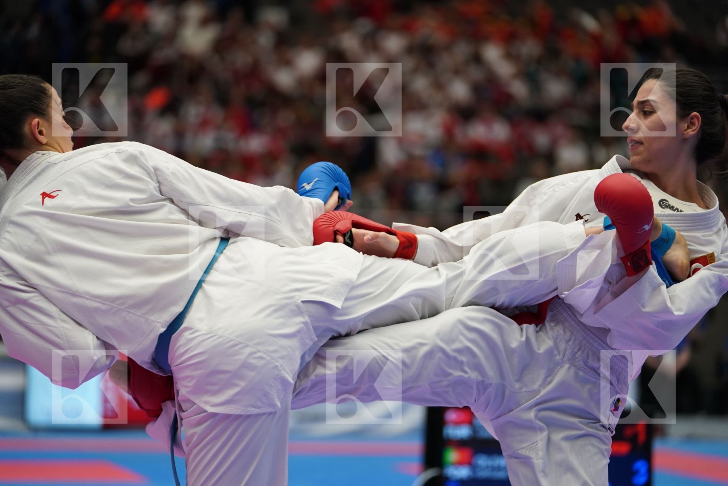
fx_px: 2770
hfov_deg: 15.0
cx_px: 364
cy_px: 243
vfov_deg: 10.0
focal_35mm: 137
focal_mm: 137
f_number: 2.8
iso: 2000
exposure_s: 1/1000
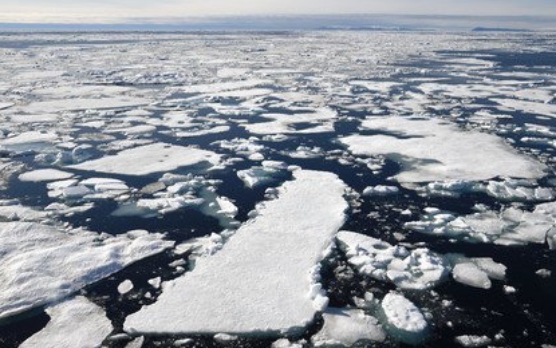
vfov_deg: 39.5
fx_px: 485
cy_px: 163
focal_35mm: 32
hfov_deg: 59.6
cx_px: 279
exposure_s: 1/400
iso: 200
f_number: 14
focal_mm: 31
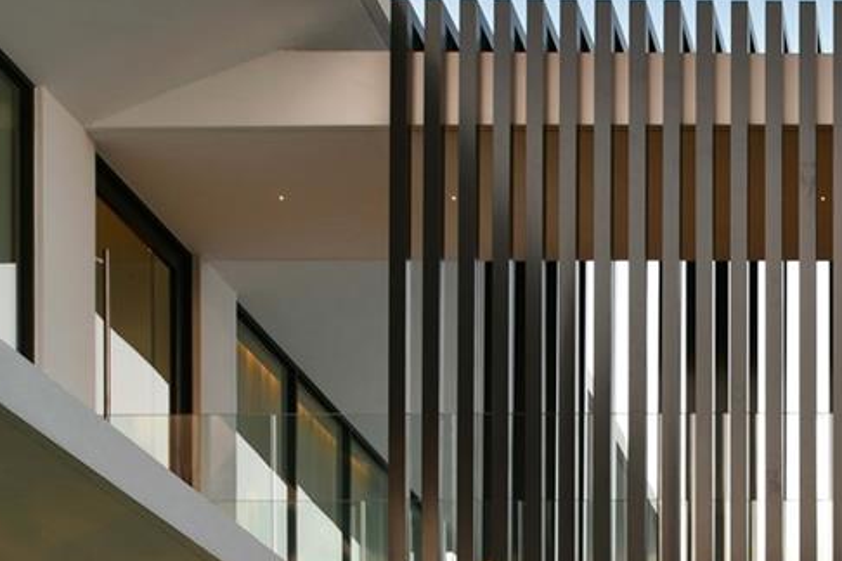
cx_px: 915
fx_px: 1848
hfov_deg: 24.1
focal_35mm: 79
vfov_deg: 16.8
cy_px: 611
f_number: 11
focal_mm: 24
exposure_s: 1/3
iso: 100
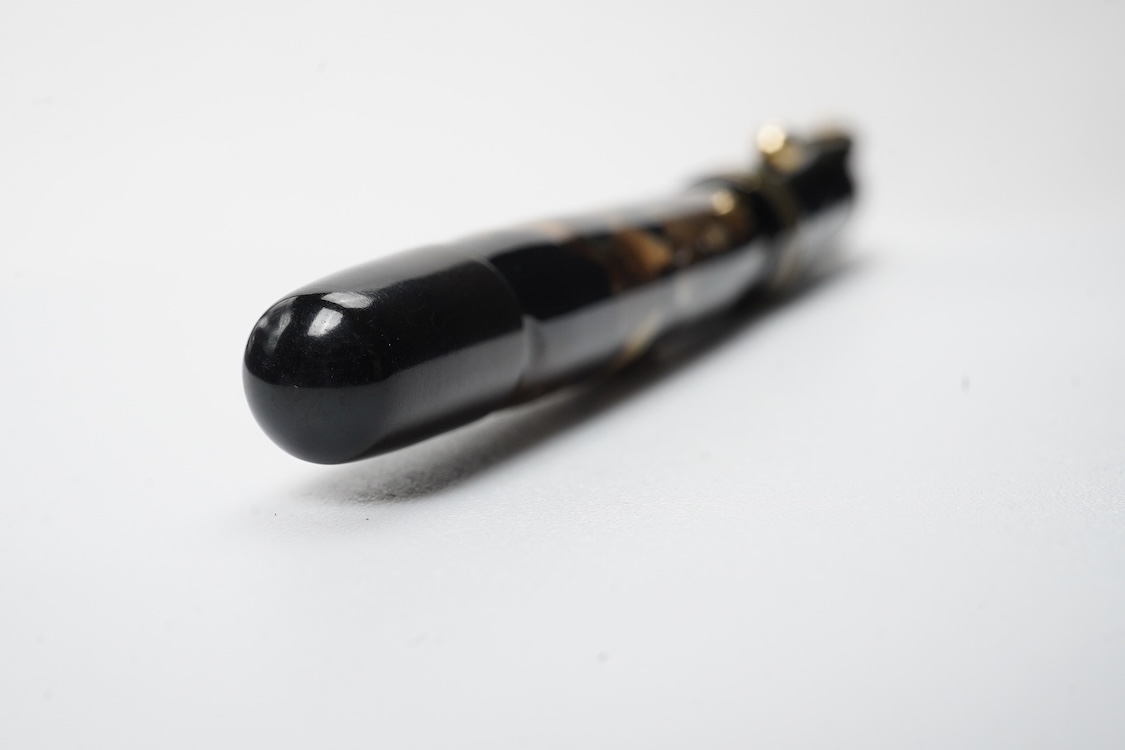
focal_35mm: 45
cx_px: 562
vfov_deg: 29.9
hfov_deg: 43.6
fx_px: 1406
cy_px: 375
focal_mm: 30
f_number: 22
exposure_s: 1/100
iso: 640
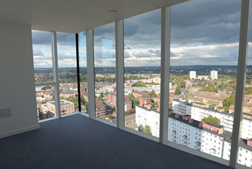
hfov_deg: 78.4
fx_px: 154
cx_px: 117
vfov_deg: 57.3
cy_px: 88
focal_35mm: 22
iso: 100
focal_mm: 18
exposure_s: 1/125
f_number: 5.6
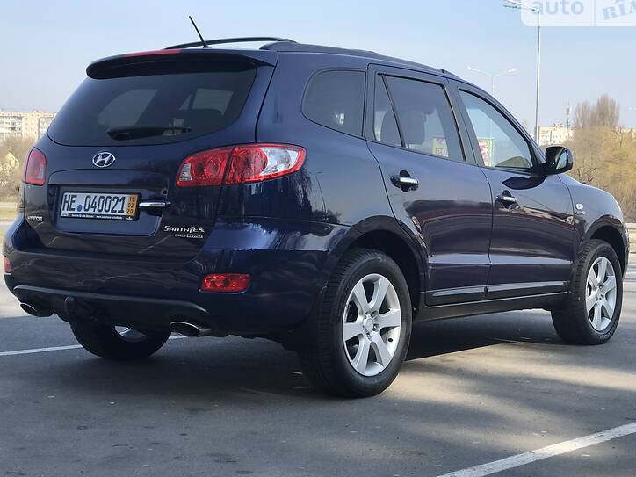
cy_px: 242
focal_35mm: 63
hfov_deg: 30.7
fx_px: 1157
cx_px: 309
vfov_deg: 23.3
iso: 20
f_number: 2.8
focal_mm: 6.6
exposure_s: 1/458
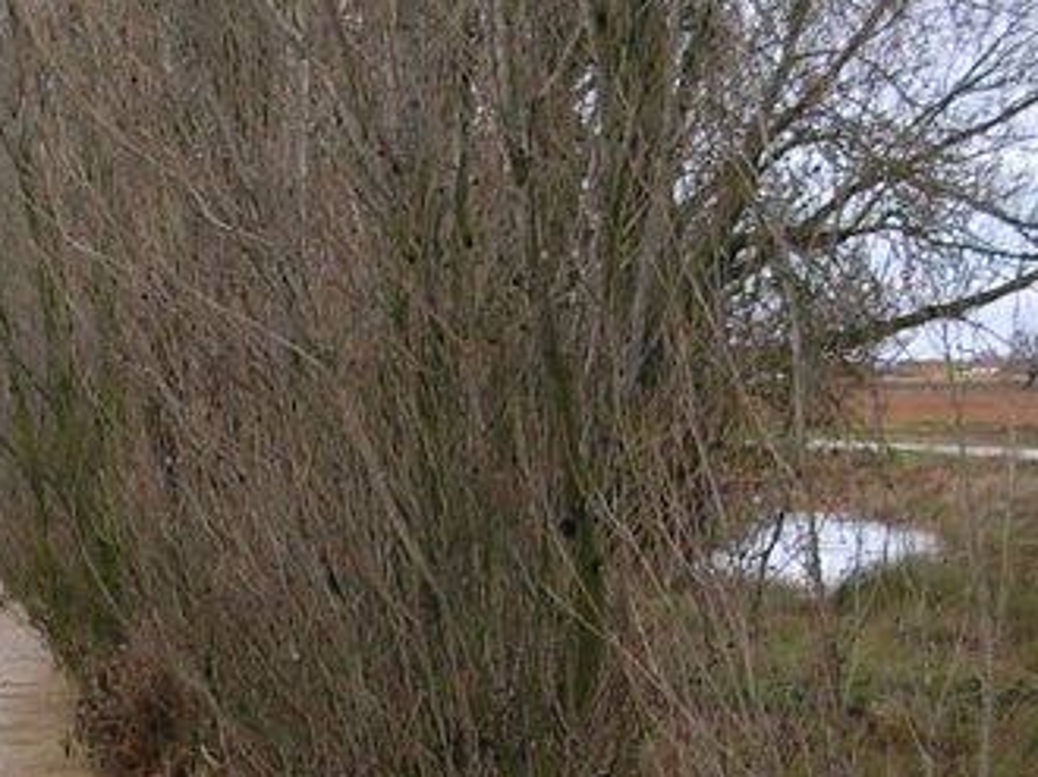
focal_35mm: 118
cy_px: 591
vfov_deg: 12.5
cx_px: 189
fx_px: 3536
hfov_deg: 16.6
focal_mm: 5.8
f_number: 2.8
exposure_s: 1/295
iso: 50
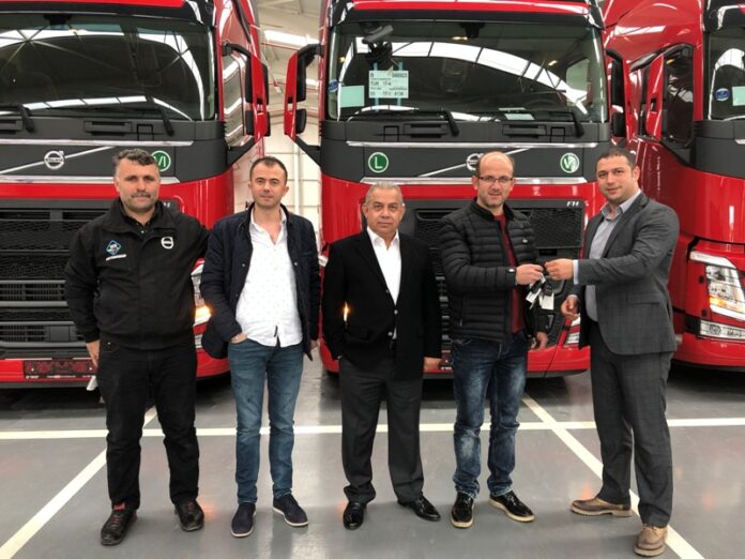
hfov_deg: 63.4
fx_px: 603
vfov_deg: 49.7
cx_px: 372
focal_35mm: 28
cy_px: 280
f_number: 1.8
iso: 32
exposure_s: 1/42
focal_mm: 4
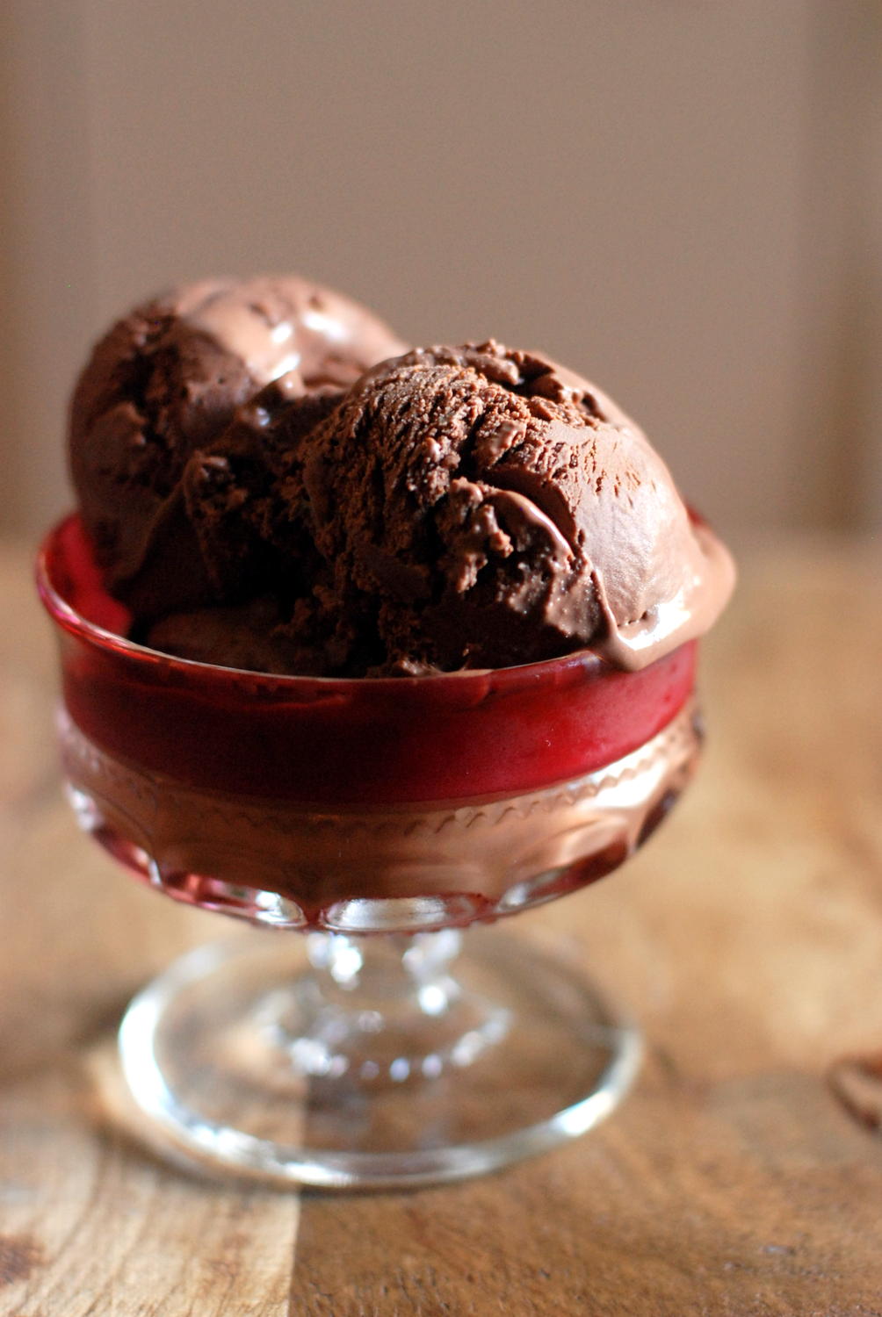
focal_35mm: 75
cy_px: 658
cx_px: 441
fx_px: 2748
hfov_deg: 18.2
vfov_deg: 27.0
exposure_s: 1/80
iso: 800
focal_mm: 50
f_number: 2.5
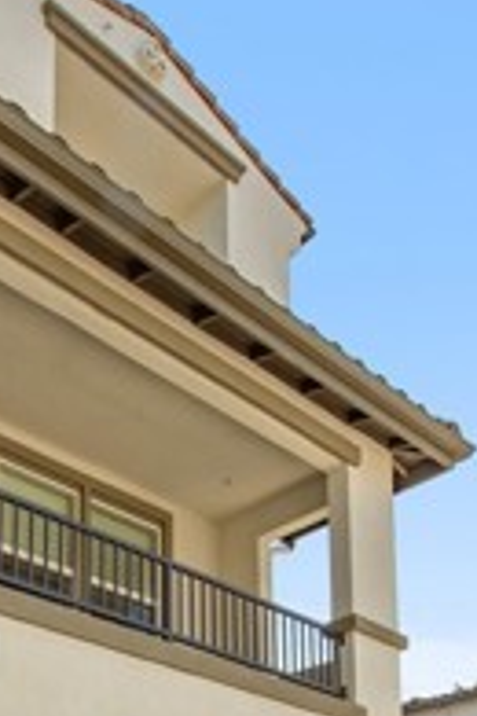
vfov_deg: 35.0
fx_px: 914
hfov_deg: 28.1
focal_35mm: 46
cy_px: 833
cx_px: 46
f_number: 10
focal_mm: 14
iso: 200
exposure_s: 1/400
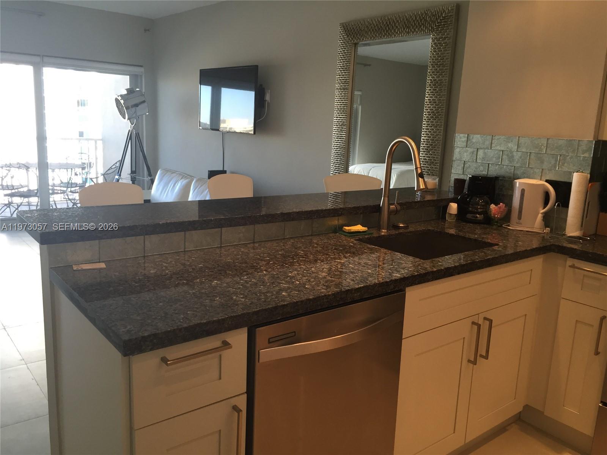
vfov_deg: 48.2
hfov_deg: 61.7
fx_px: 509
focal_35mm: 29
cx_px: 304
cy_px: 228
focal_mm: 4.15
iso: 32
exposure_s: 1/40
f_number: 2.2
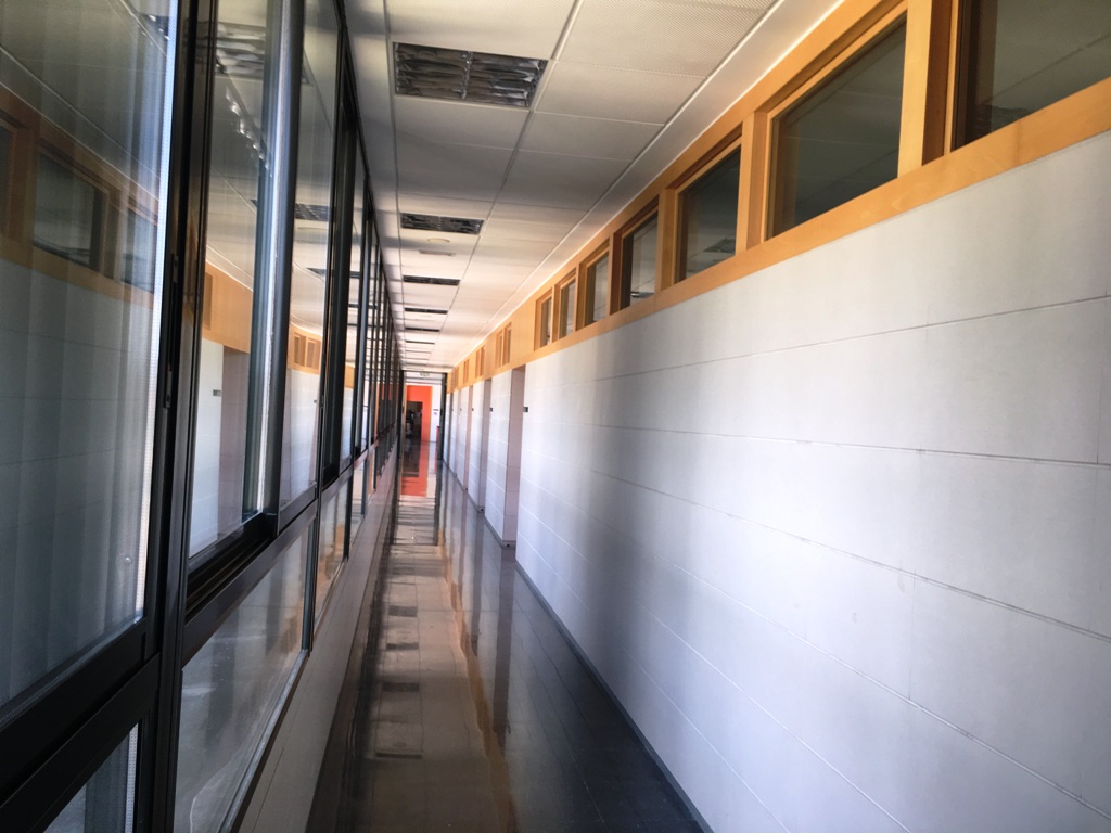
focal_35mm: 29
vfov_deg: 48.2
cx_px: 556
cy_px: 416
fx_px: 931
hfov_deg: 61.7
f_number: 2.2
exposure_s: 1/50
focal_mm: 4.15
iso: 25
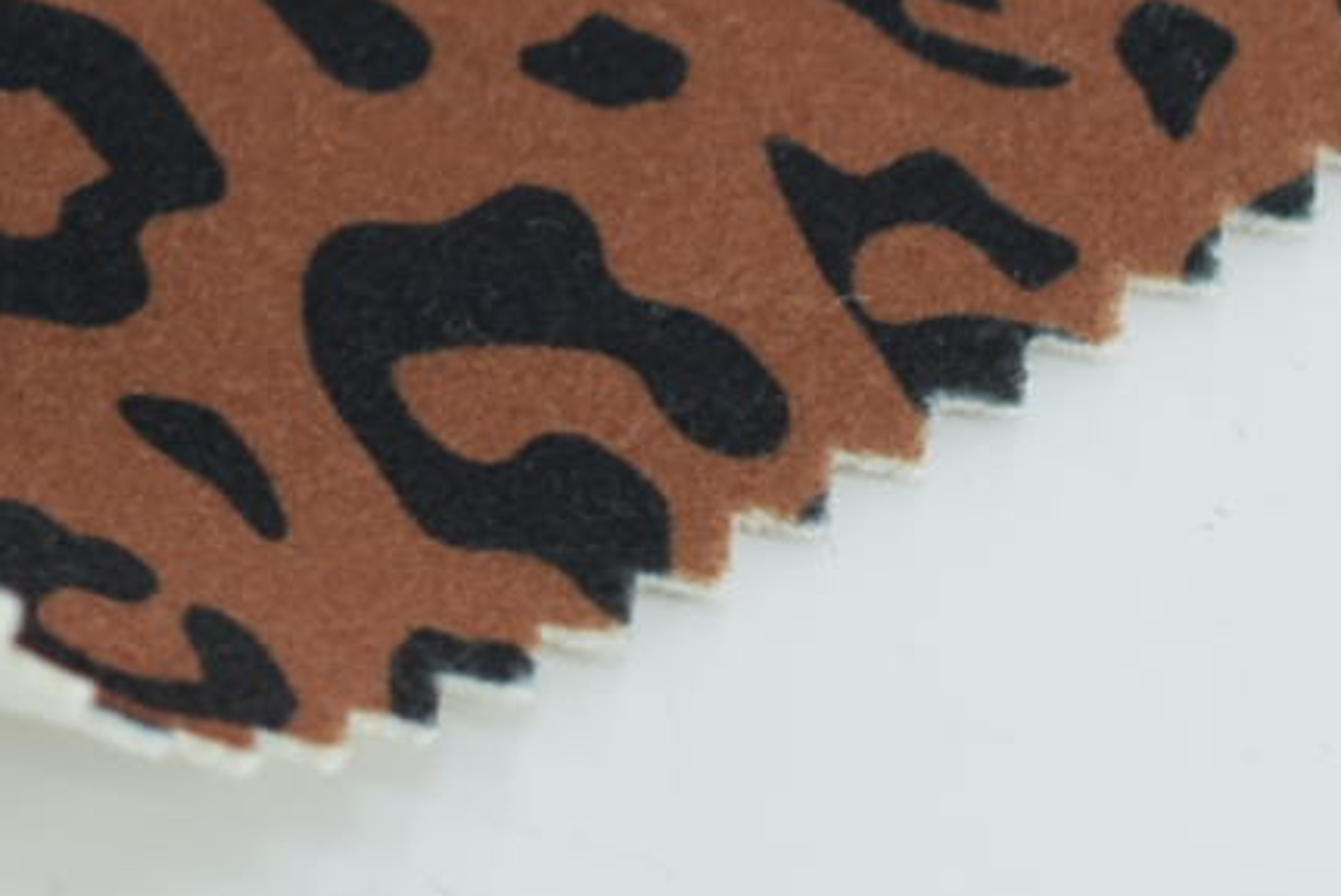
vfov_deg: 3.9
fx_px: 13009
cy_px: -488
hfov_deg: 5.7
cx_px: -1898
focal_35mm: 349
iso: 100
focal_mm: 50
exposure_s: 1/160
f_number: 3.5
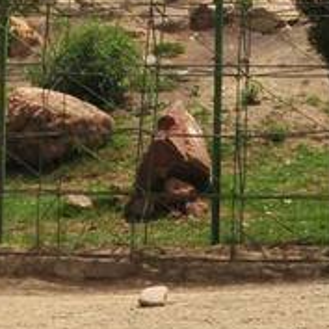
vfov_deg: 6.6
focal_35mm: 253
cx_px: -20
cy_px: -473
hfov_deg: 6.9
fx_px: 2720
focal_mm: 22
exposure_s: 1/400
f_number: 13
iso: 200
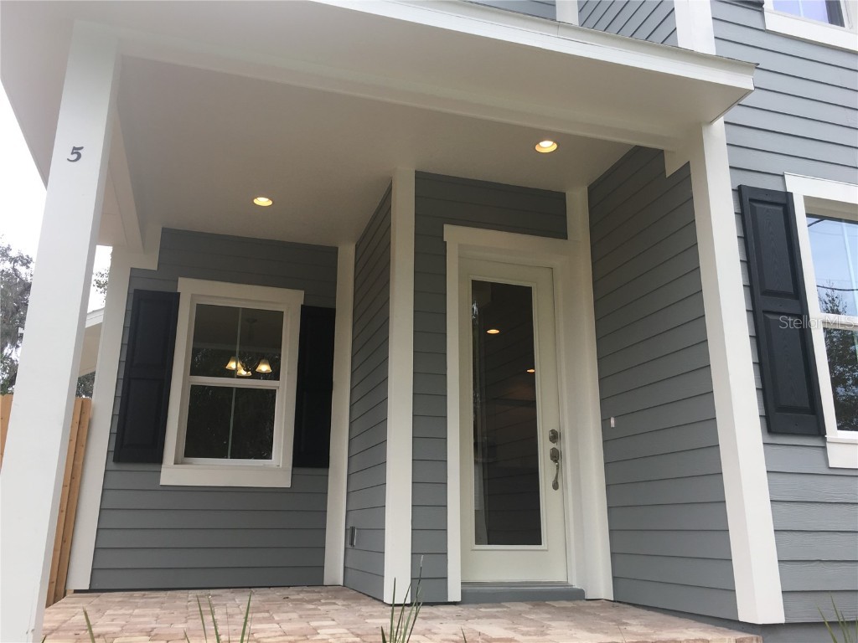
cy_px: 322
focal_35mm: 29
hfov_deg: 61.7
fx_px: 719
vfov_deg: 48.2
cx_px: 429
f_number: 2.2
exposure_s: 1/172
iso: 25
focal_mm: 4.15
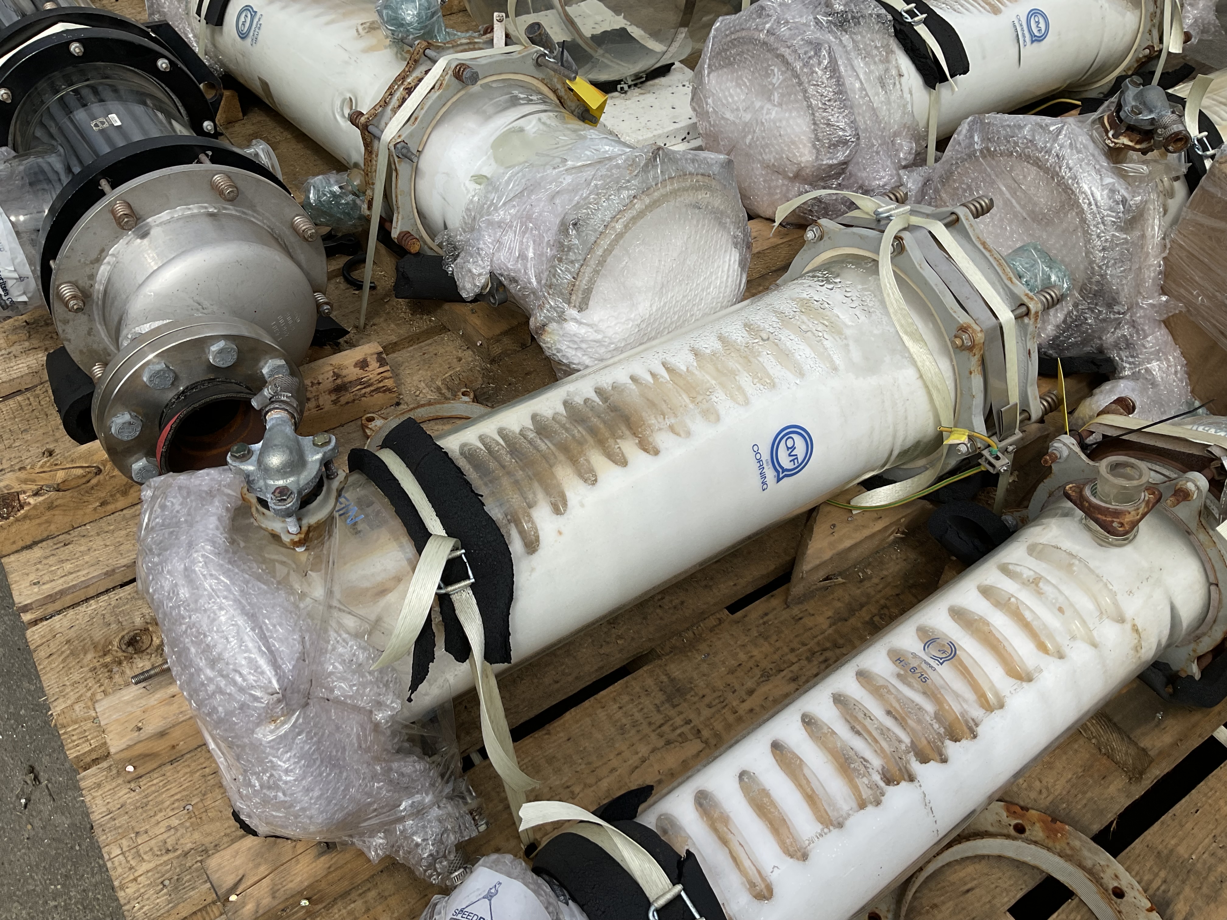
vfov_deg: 48.2
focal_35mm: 29
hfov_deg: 61.7
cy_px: 460
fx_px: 1028
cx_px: 614
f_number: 1.8
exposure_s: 1/4405
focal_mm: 3
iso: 25
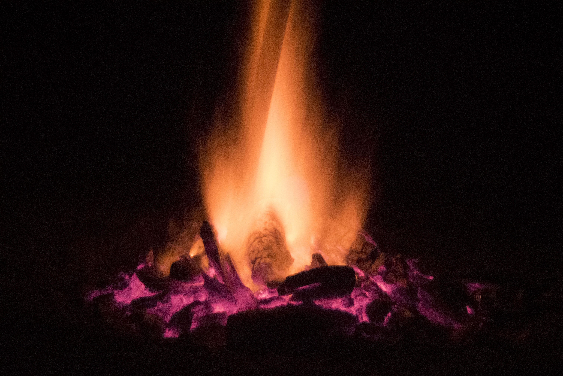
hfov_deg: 27.0
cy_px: 188
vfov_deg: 18.2
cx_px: 282
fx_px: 1173
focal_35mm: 75
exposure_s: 10
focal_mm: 50
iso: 6400
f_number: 32
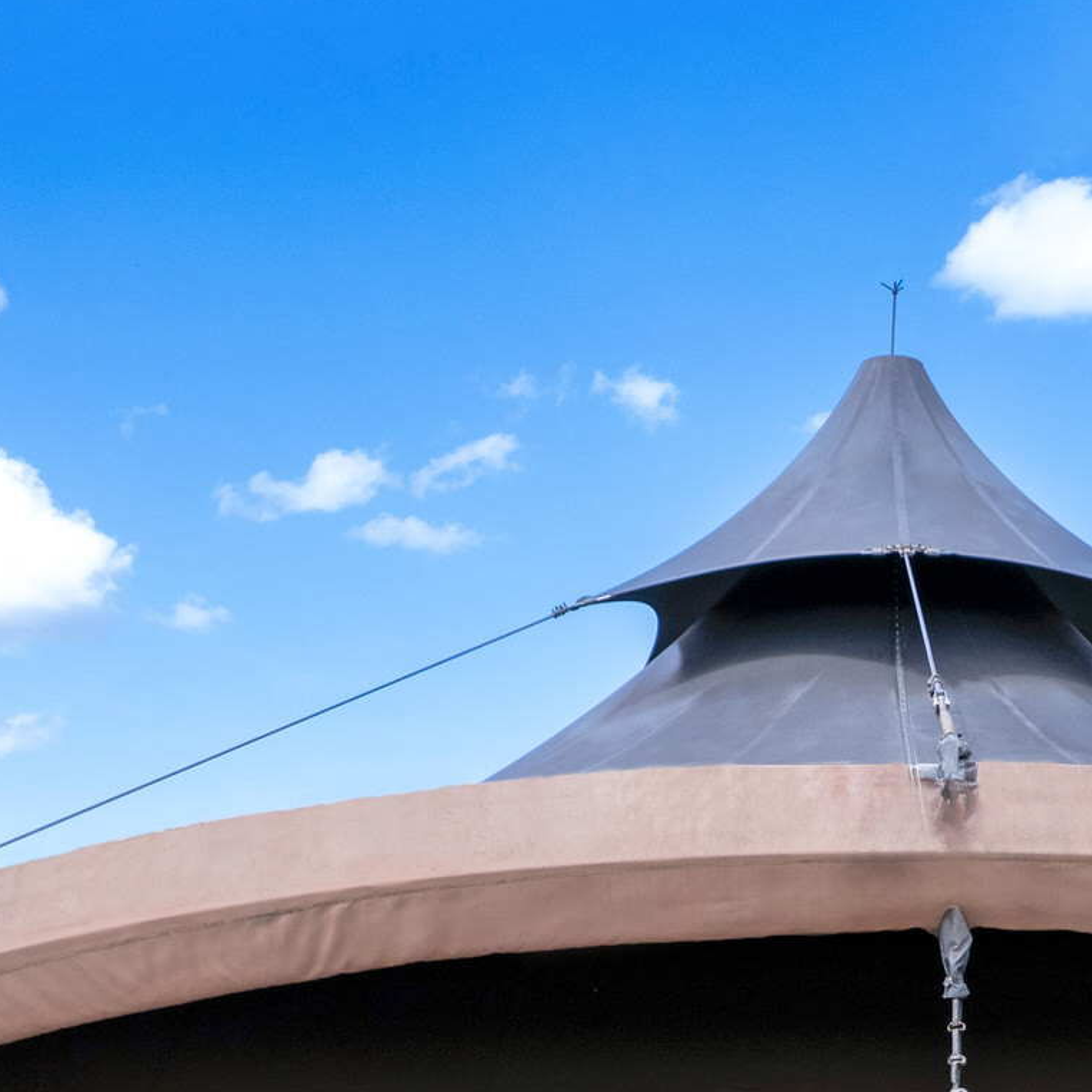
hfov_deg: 28.4
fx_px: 2106
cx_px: 887
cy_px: 957
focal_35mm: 59
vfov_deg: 28.1
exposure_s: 1/1250
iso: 100
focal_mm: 8.38
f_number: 2.8
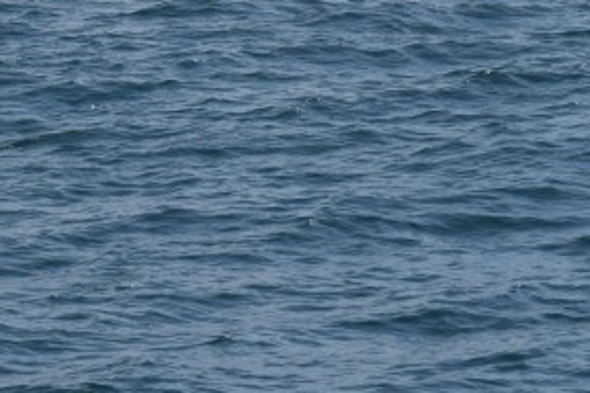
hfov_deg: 6.6
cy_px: -78
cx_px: -295
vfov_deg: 4.4
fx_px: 5078
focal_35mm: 310
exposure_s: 1/1600
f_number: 5.6
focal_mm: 55
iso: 200
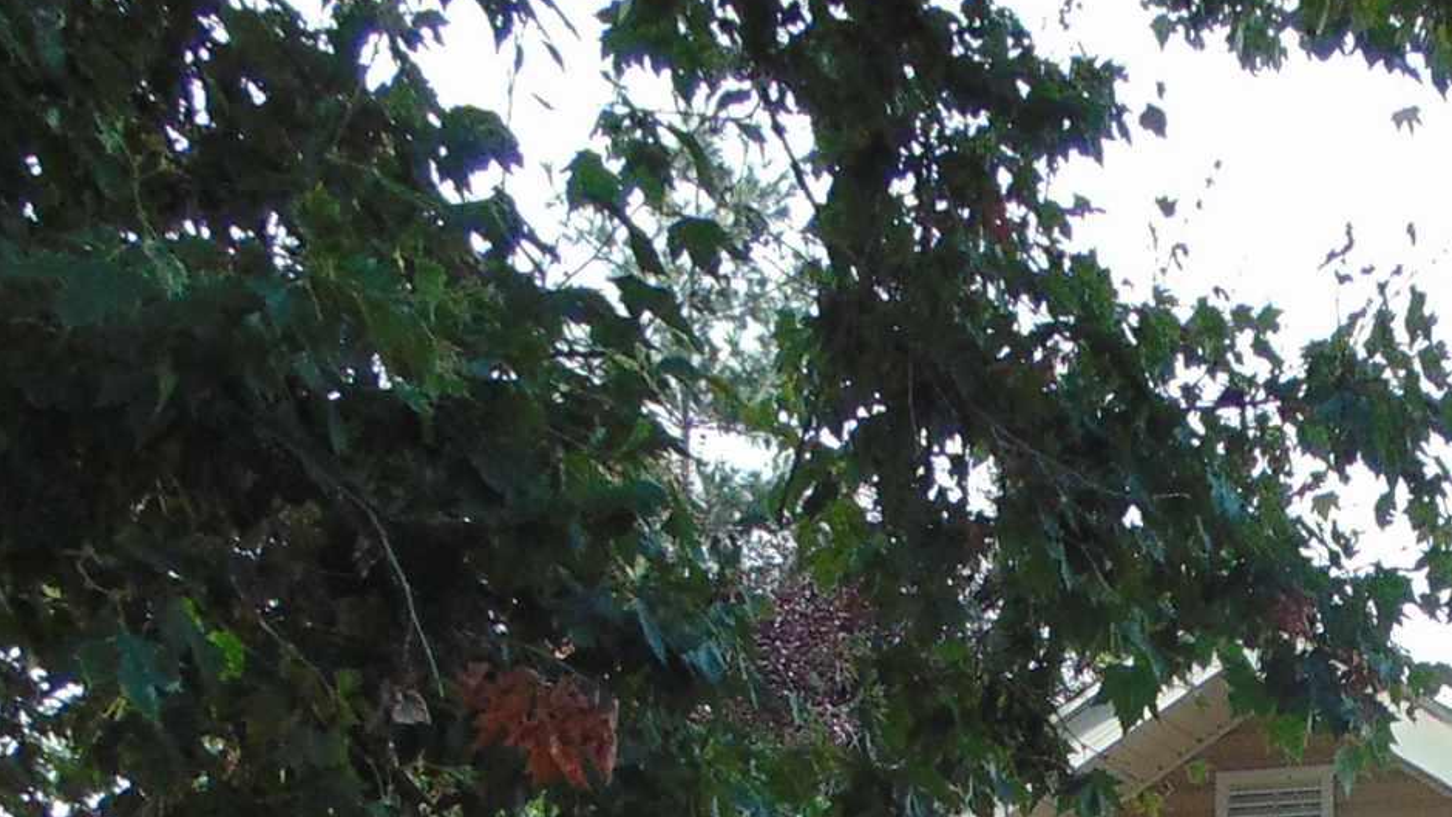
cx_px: 1353
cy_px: 1636
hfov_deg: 23.2
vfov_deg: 12.1
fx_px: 3427
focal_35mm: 89
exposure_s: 1/250
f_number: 3
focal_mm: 4.5
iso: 80
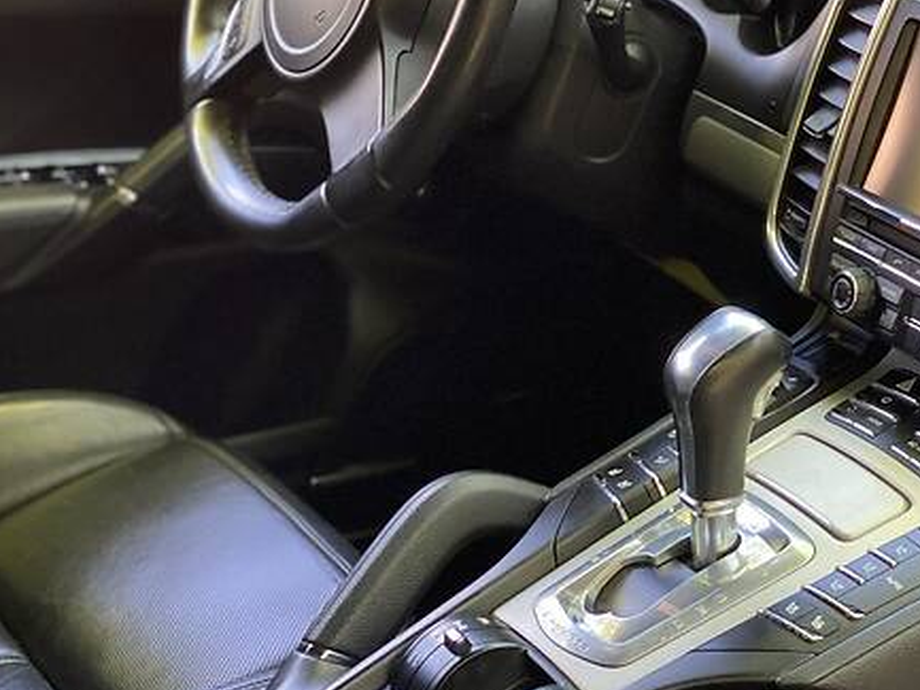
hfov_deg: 20.3
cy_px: 291
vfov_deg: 15.4
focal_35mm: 96
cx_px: 693
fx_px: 2552
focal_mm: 6
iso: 200
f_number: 2
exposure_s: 1/40
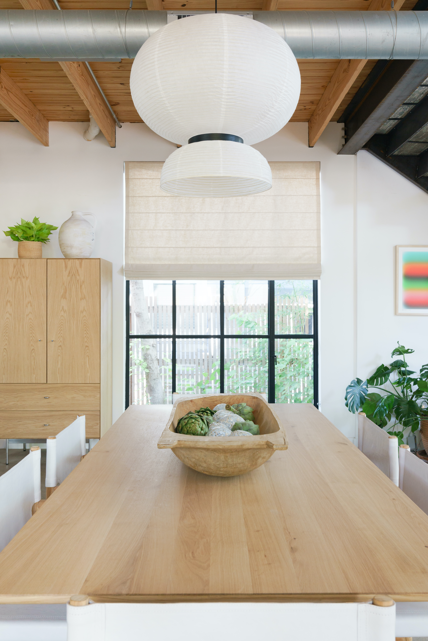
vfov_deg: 58.7
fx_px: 571
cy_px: 320
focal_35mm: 32
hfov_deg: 41.1
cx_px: 214
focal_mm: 32
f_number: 8
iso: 500
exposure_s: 1/6
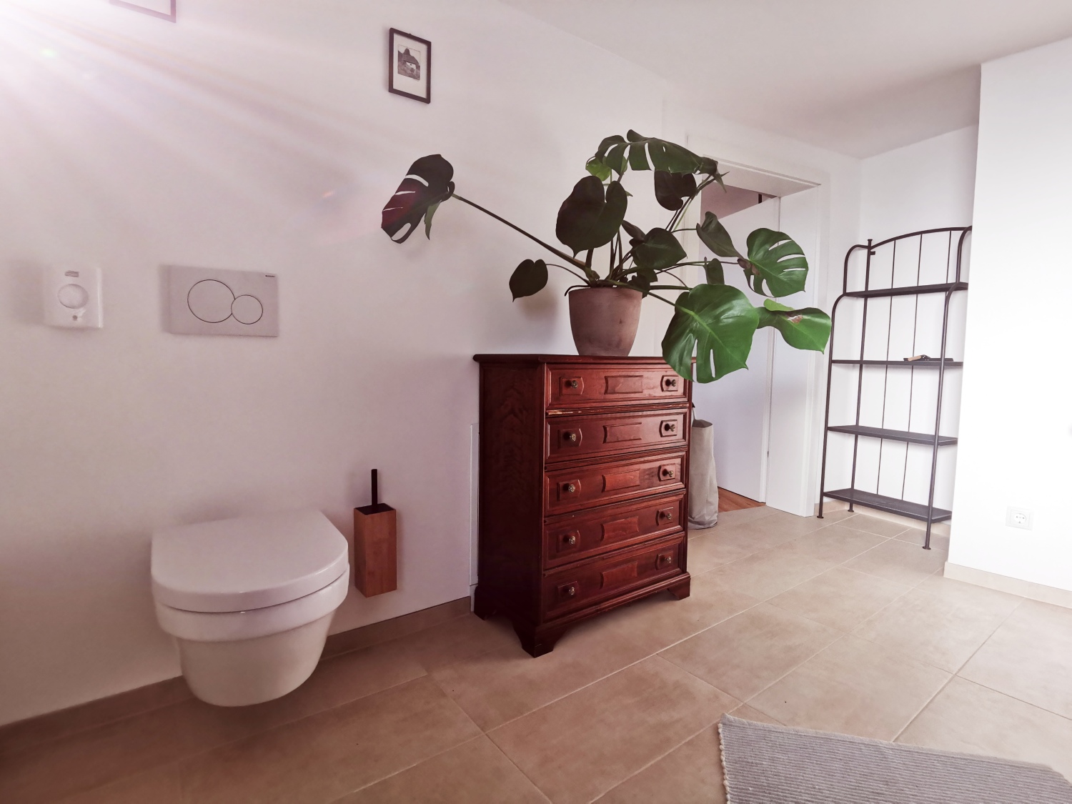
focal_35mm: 17
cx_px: 536
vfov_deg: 74.7
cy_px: 402
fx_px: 526
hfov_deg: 91.0
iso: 160
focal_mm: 2.26
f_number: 2.2
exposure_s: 1/100
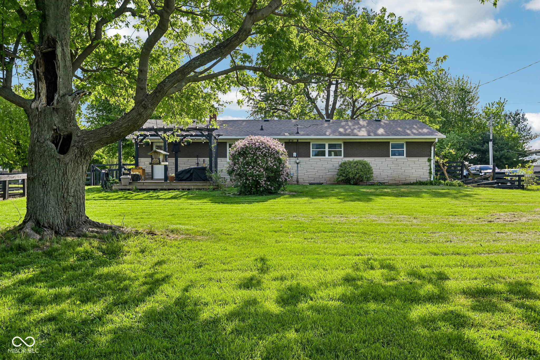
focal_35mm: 30
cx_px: 270
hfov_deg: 61.9
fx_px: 450
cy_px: 180
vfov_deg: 43.6
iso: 100
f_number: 8
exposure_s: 1/250
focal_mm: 30
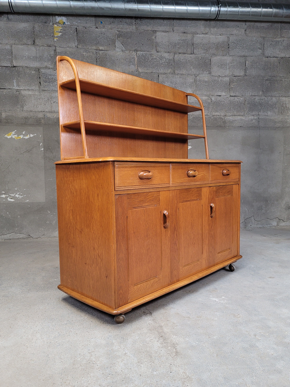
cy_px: 198
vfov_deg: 65.3
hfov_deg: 51.3
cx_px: 142
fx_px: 302
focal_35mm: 27
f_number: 1.8
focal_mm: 5.4
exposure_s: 1/100
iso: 200
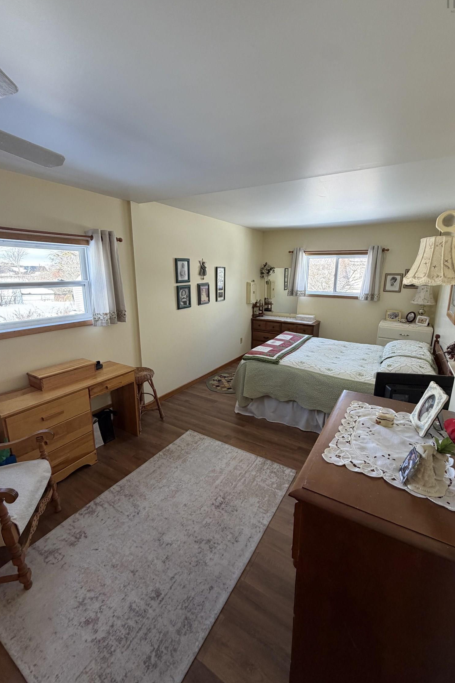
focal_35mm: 15
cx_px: 235
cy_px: 338
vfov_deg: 100.4
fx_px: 284
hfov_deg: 77.3
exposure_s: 1/121
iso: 160
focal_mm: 2.22
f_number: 2.2
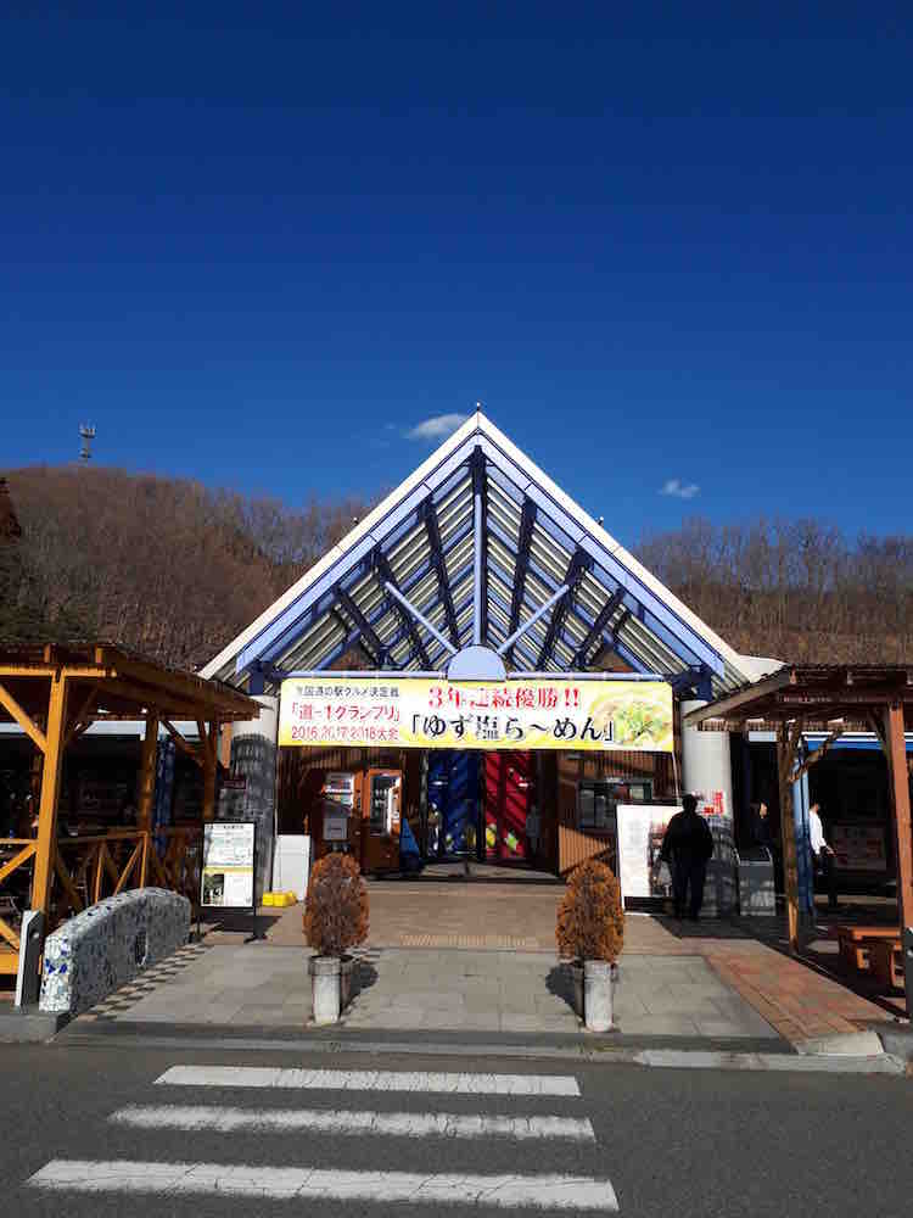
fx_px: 950
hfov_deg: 51.4
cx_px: 456
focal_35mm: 27
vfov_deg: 65.3
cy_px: 609
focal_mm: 3.6
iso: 40
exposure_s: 1/2304
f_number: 1.9
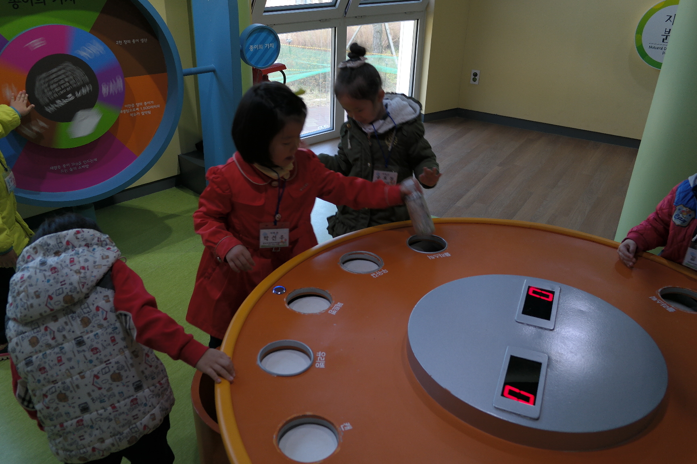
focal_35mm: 30
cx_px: 348
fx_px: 581
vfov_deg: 43.6
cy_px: 232
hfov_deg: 61.9
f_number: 3.5
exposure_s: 1/50
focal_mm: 20
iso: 200
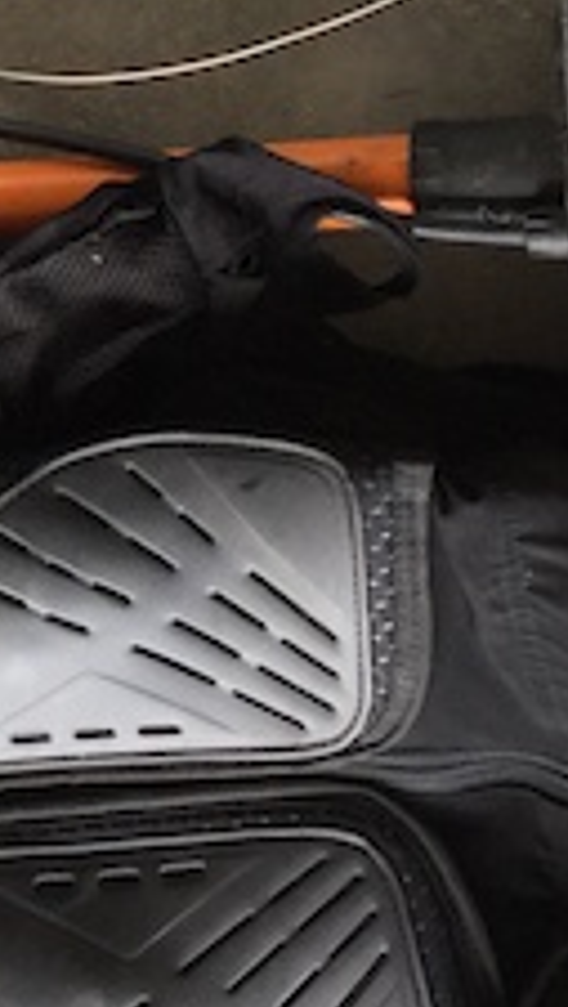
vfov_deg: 17.5
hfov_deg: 9.7
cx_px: -434
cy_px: 76
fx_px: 3205
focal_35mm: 120
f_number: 2.4
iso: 32
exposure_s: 1/60
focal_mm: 3.3
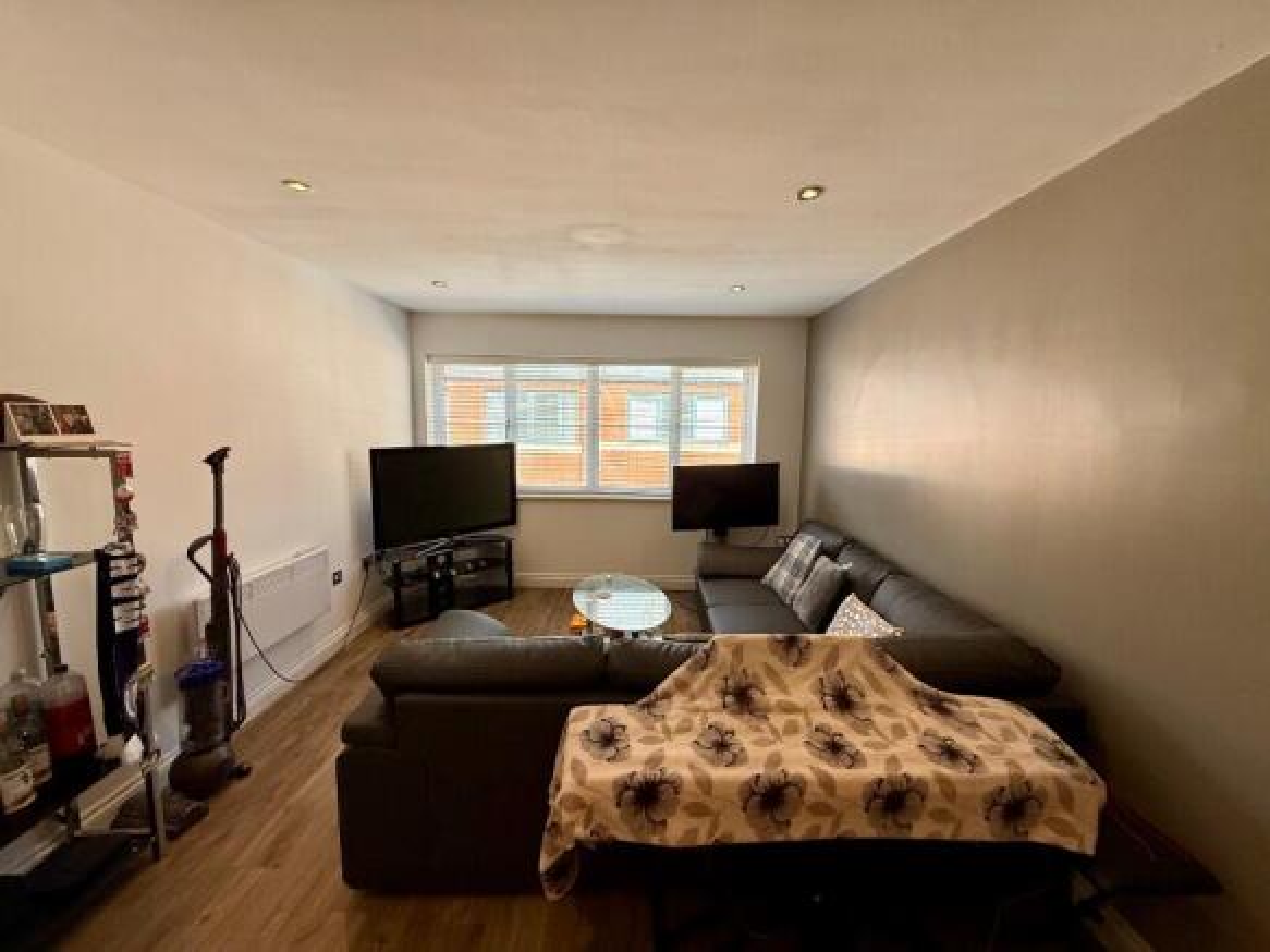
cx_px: 635
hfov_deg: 102.1
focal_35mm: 14
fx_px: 514
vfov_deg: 85.7
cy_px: 476
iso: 64
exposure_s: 1/157
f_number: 2.2
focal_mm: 2.22
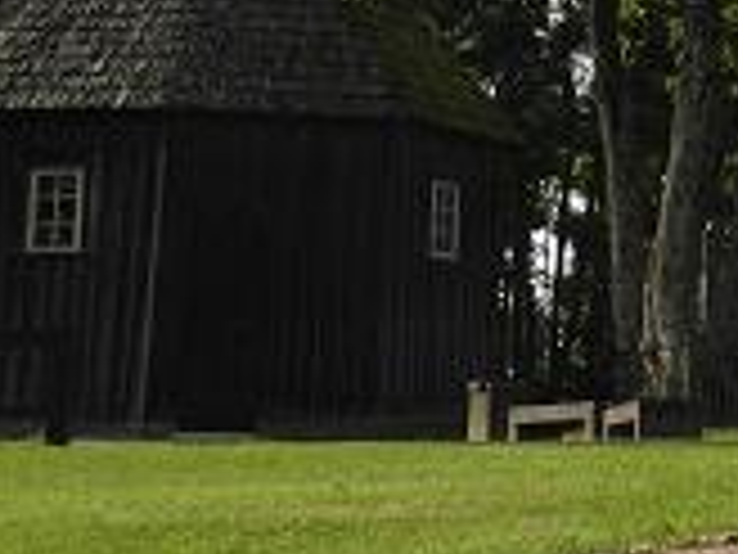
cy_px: -149
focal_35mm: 156
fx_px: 3326
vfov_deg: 9.4
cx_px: 954
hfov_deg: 12.3
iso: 100
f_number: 3.5
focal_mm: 10.7
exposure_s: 1/800
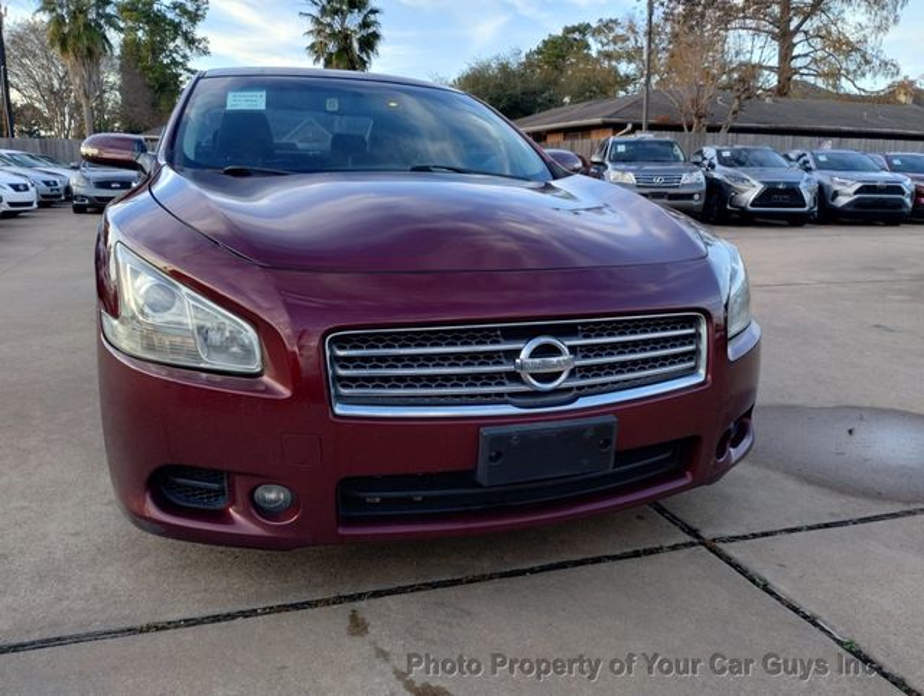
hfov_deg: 63.4
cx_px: 462
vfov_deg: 49.9
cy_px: 348
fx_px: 749
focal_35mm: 28
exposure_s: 1/120
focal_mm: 4.27
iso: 156
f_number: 1.8
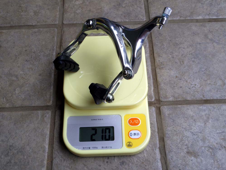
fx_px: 261
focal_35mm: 40
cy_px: 86
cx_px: 112
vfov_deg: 36.0
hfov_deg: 46.8
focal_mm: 7
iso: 100
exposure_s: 1/80
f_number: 8
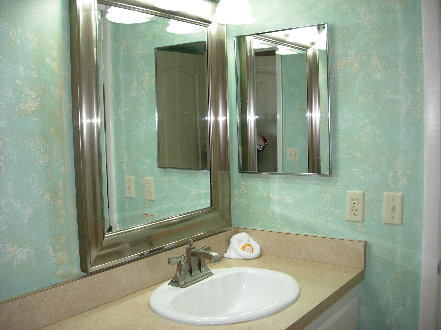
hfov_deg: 49.0
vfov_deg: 37.7
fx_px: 484
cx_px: 220
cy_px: 165
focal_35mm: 38
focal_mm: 7.8
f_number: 2.8
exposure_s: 1/50.7
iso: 79
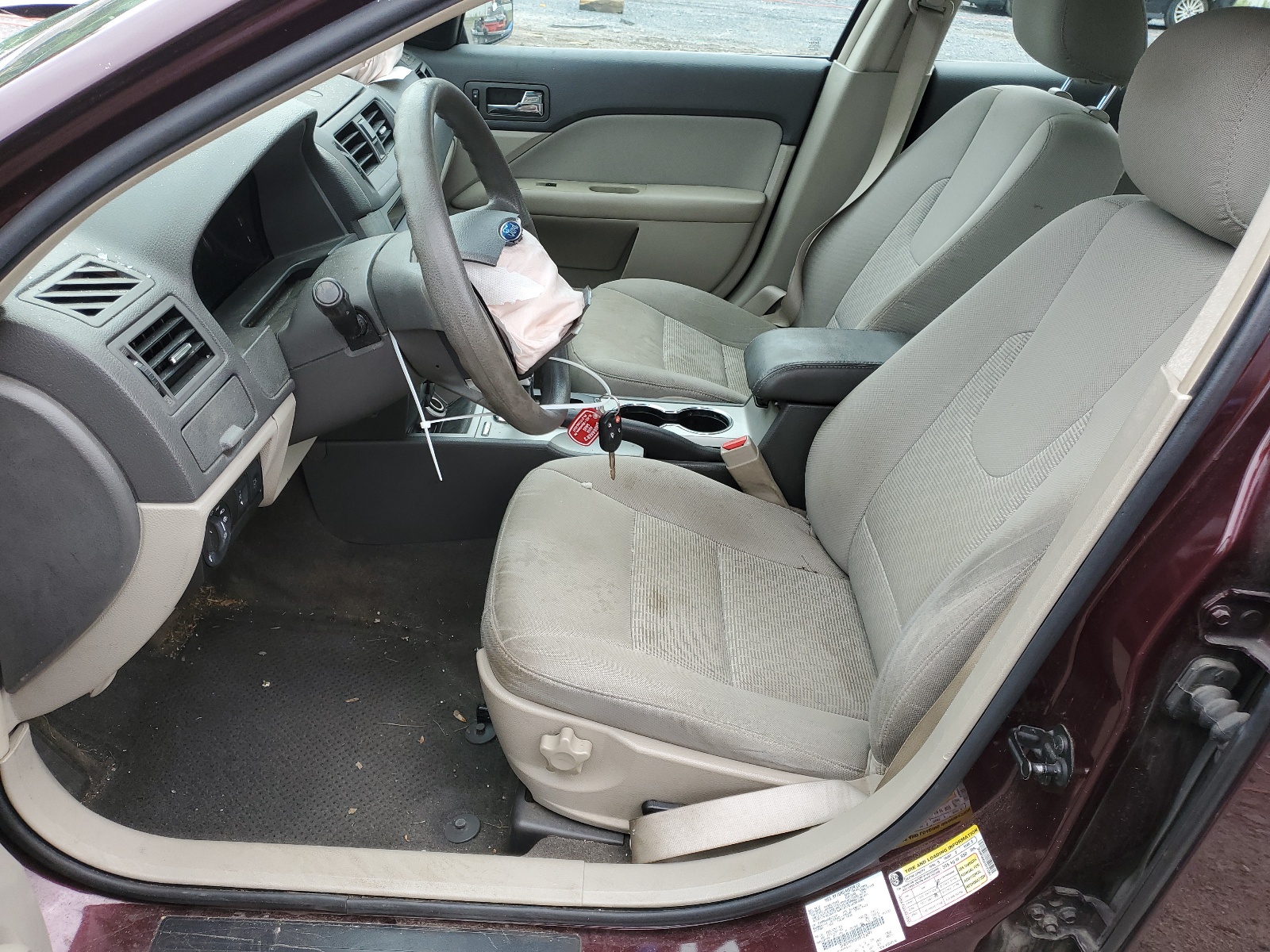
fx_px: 954
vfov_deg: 53.1
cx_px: 635
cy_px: 476
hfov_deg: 67.3
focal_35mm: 26
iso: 50
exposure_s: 1/370
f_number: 1.5
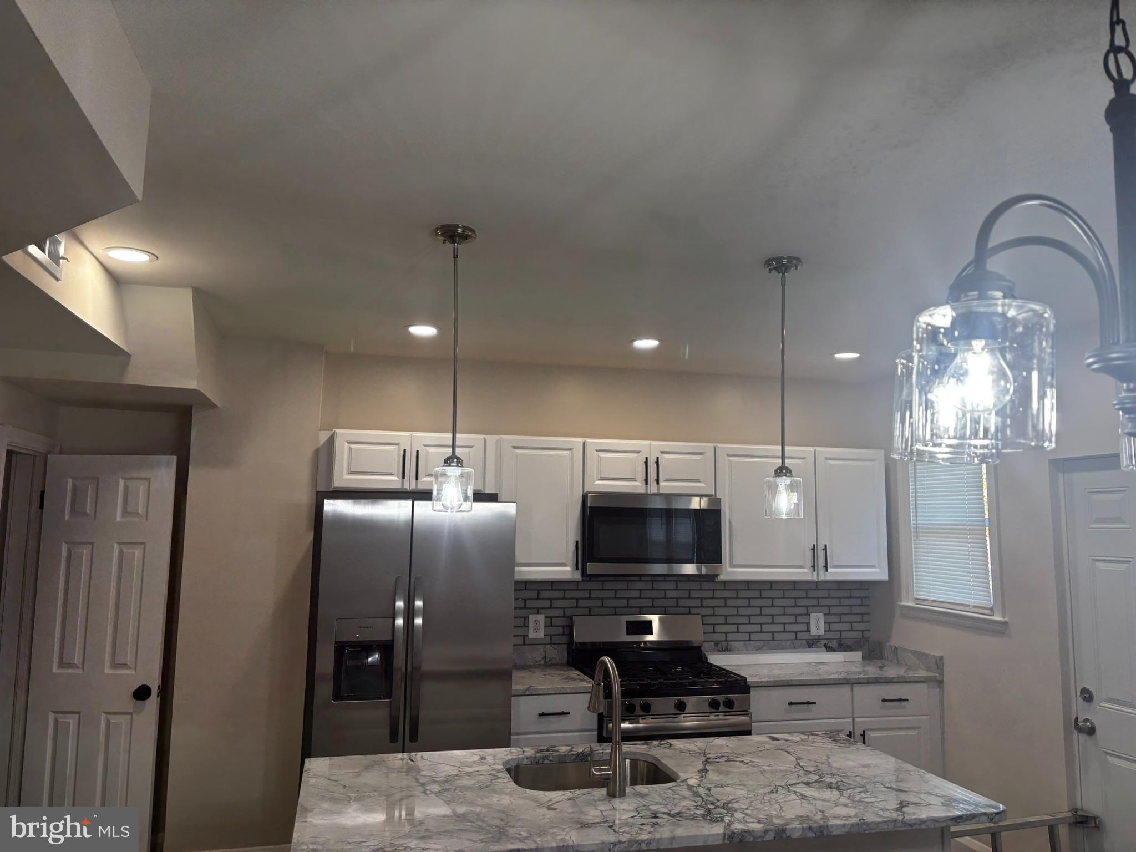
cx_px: 568
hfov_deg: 67.3
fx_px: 853
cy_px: 426
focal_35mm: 26
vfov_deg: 53.1
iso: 64
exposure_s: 1/120
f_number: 1.6
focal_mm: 5.96
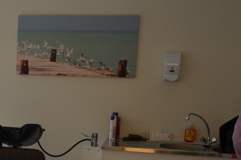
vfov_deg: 14.8
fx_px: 608
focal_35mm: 91
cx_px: -36
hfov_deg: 21.1
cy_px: 138
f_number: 4
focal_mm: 24
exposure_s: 1/60
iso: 720
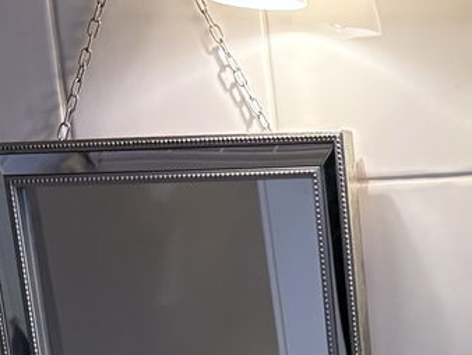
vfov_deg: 10.6
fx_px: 1678
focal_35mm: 123
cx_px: 739
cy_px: 802
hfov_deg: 14.7
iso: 100
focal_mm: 5.96
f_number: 1.6
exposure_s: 1/50
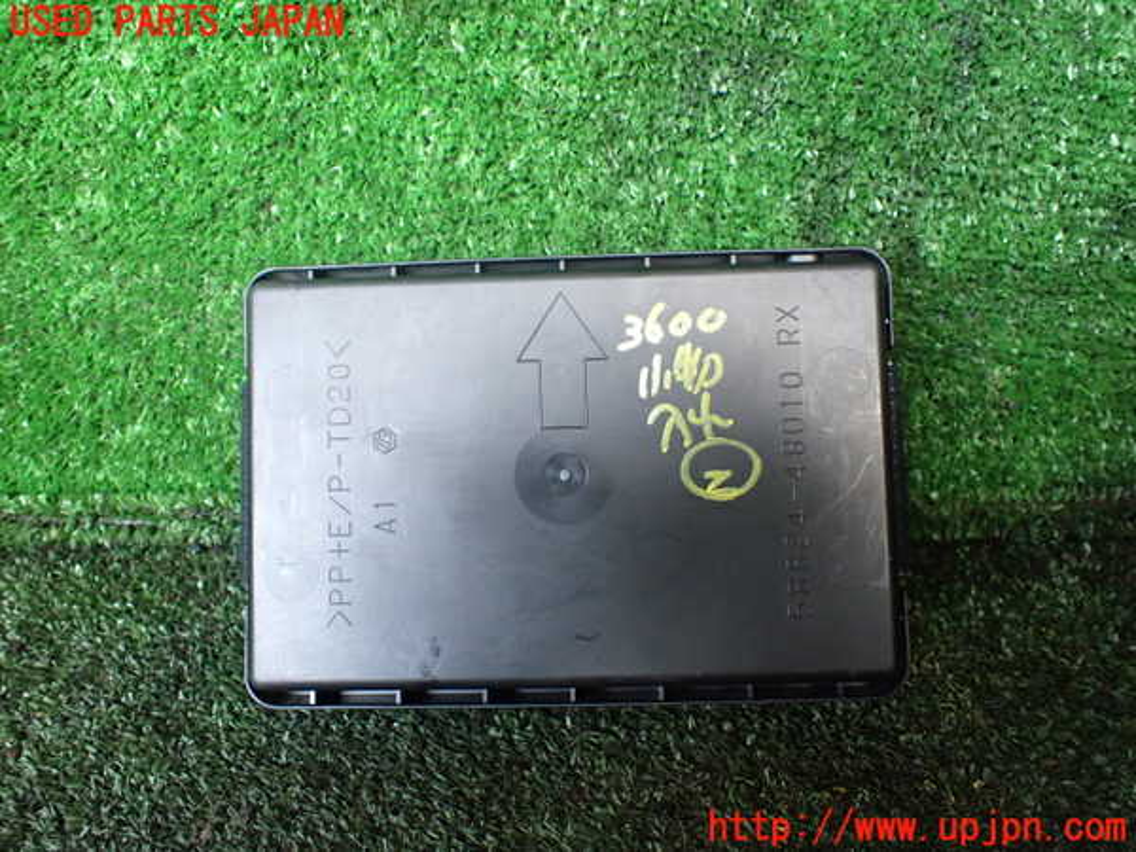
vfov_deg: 46.8
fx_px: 985
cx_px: 568
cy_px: 426
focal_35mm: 30
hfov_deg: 60.0
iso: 800
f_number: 2.3
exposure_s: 1/100
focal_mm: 5.4
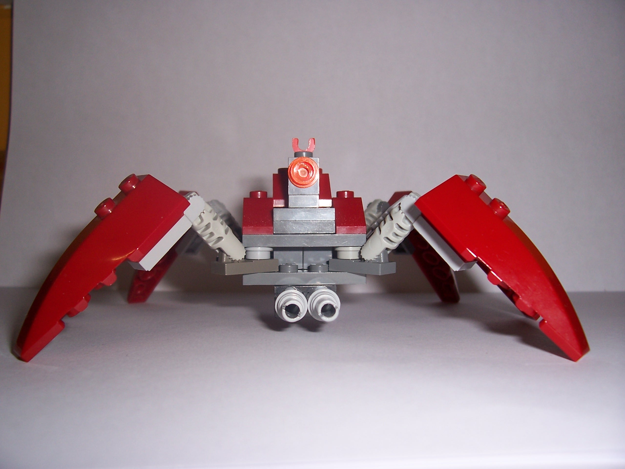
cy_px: 234
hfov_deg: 54.0
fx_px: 614
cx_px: 312
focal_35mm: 34
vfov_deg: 41.8
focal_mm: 5.6
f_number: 2.7
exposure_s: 1/60
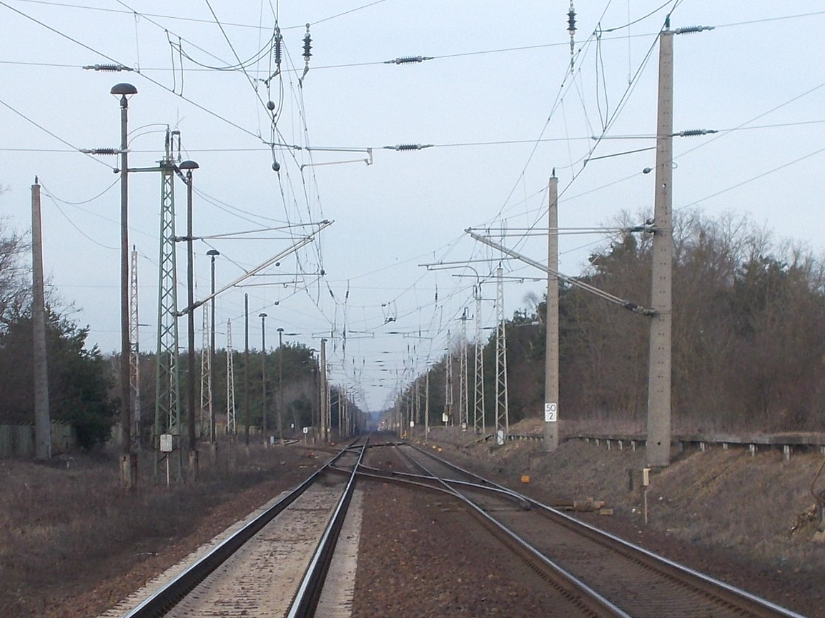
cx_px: 402
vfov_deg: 28.0
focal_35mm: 52
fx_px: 1239
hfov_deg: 36.8
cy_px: 307
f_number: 4.5
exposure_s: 1/200
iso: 80
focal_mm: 9
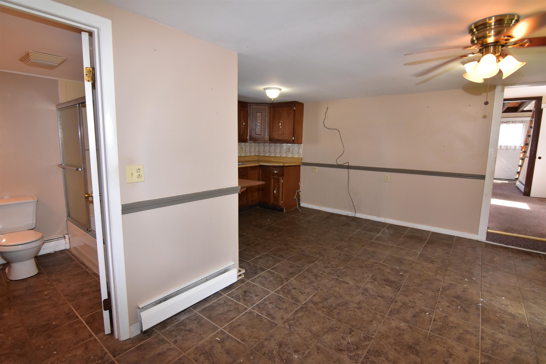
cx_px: 273
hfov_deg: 95.0
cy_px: 182
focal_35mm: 16
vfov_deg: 72.1
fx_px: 250
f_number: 8
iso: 1400
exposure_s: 1/60
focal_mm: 11
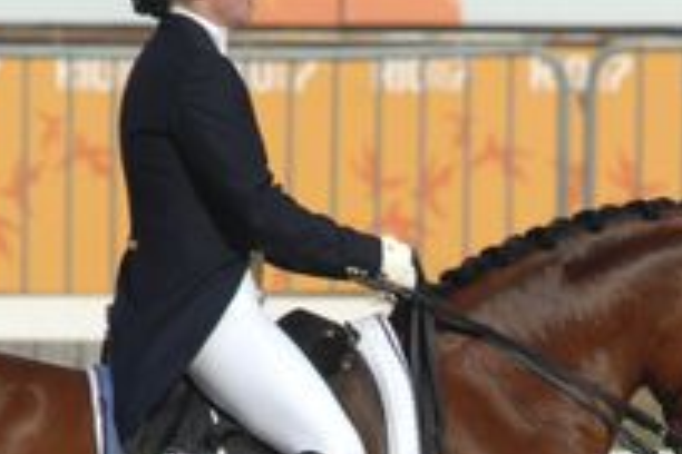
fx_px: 32942
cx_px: 381
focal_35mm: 1739
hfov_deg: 1.2
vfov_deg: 0.8
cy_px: 522
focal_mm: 370
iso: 200
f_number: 9
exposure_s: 1/500
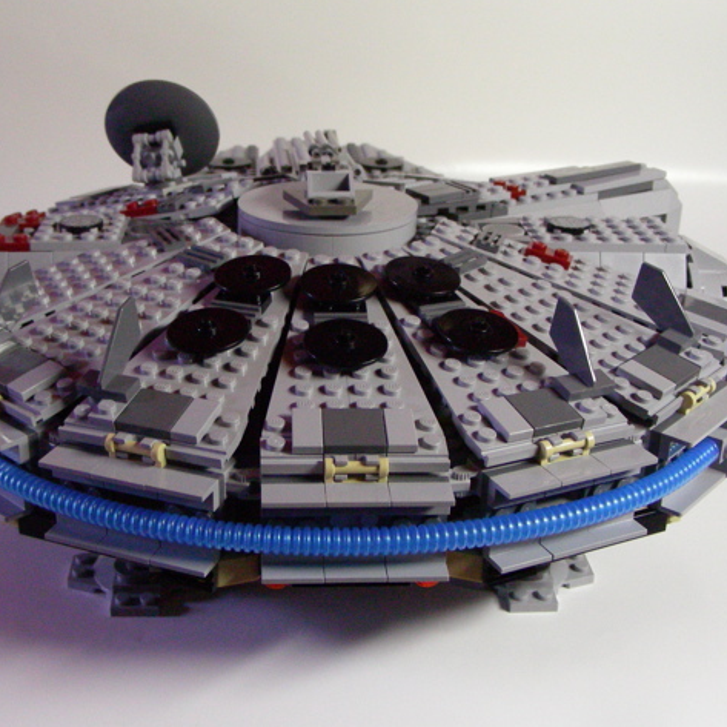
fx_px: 1164
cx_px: 318
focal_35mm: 49
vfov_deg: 34.7
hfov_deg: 34.6
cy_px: 360
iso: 400
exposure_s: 1/32.4
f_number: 3.5
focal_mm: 6.8
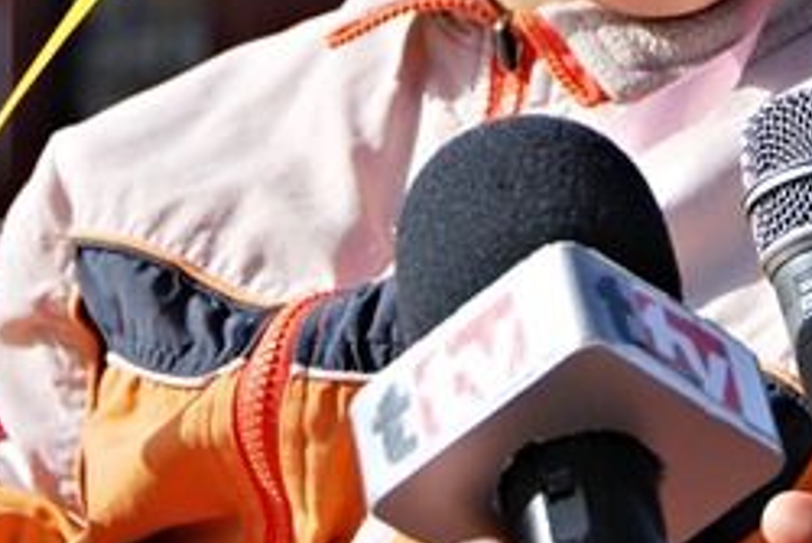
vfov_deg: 6.9
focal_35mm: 198
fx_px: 4473
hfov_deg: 10.3
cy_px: -163
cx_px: 630
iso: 200
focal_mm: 55
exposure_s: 1/1000
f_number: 5.6
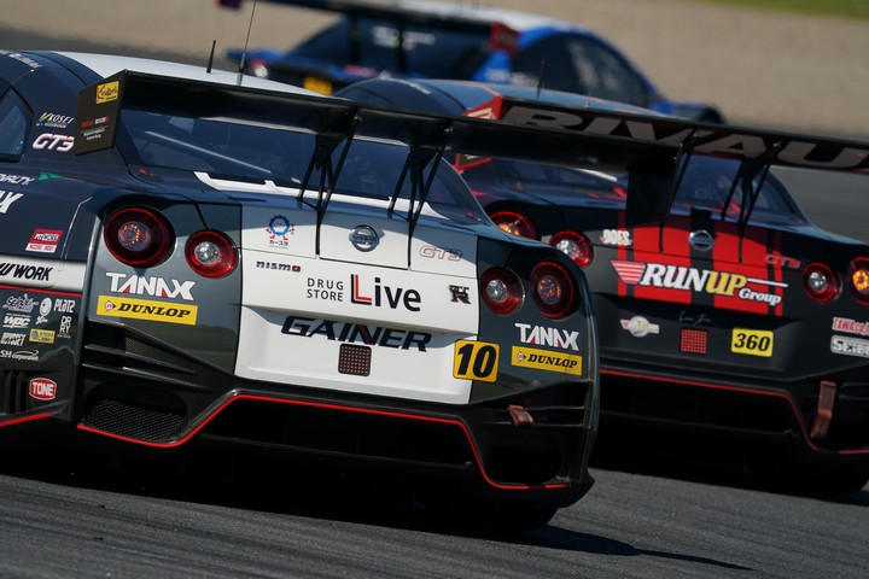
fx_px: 14482
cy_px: 290
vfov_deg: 2.3
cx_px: 434
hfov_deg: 3.4
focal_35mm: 600
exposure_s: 1/1000
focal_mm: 600
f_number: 9
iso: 200
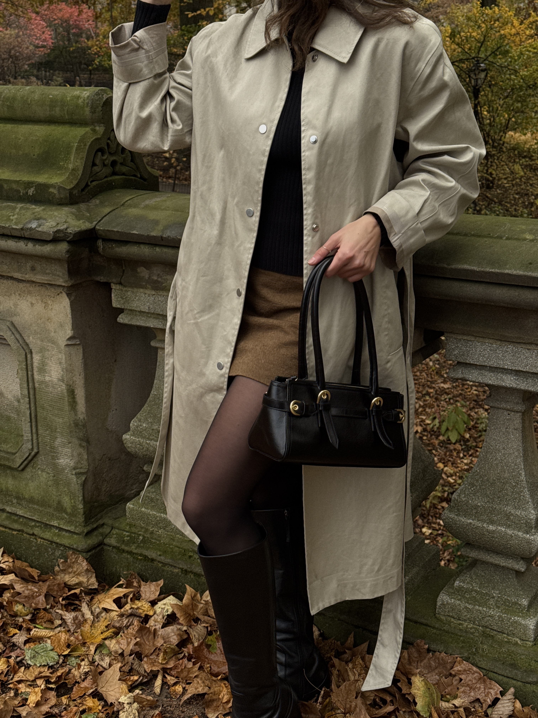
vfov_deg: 39.7
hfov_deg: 30.3
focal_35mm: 48
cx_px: 269
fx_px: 995
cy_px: 359
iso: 64
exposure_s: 1/995
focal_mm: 6.76
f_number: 1.78
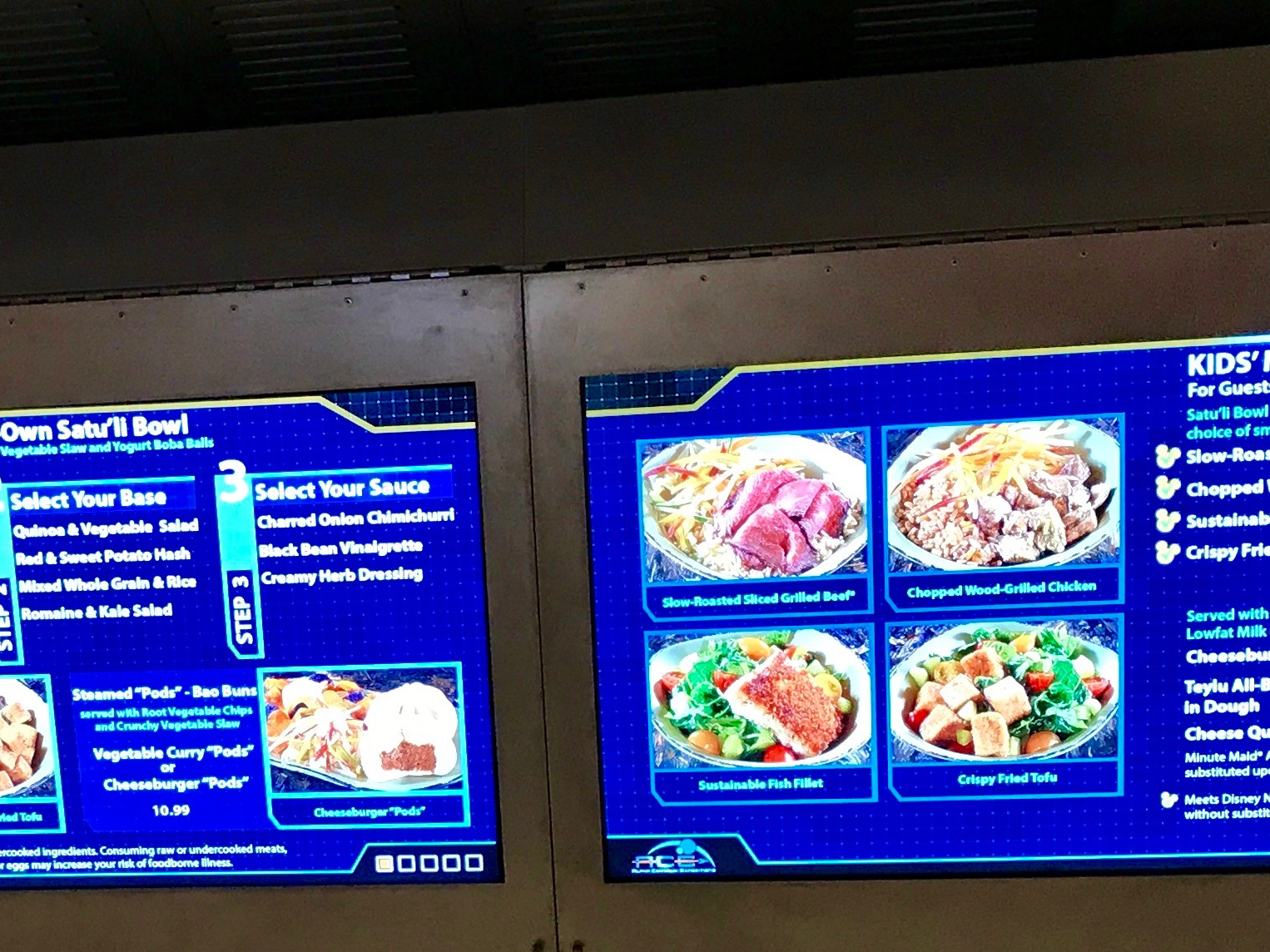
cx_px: 209
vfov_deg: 19.6
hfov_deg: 25.8
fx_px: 2715
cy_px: 806
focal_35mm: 74
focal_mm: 3.99
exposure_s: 1/17
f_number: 1.8
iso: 40
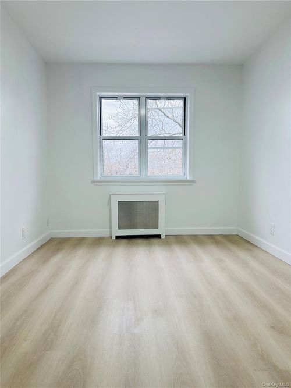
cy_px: 194
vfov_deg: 71.6
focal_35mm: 24
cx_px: 146
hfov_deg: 56.8
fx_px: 269
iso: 100
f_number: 1.78
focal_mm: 6.86
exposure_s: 1/154
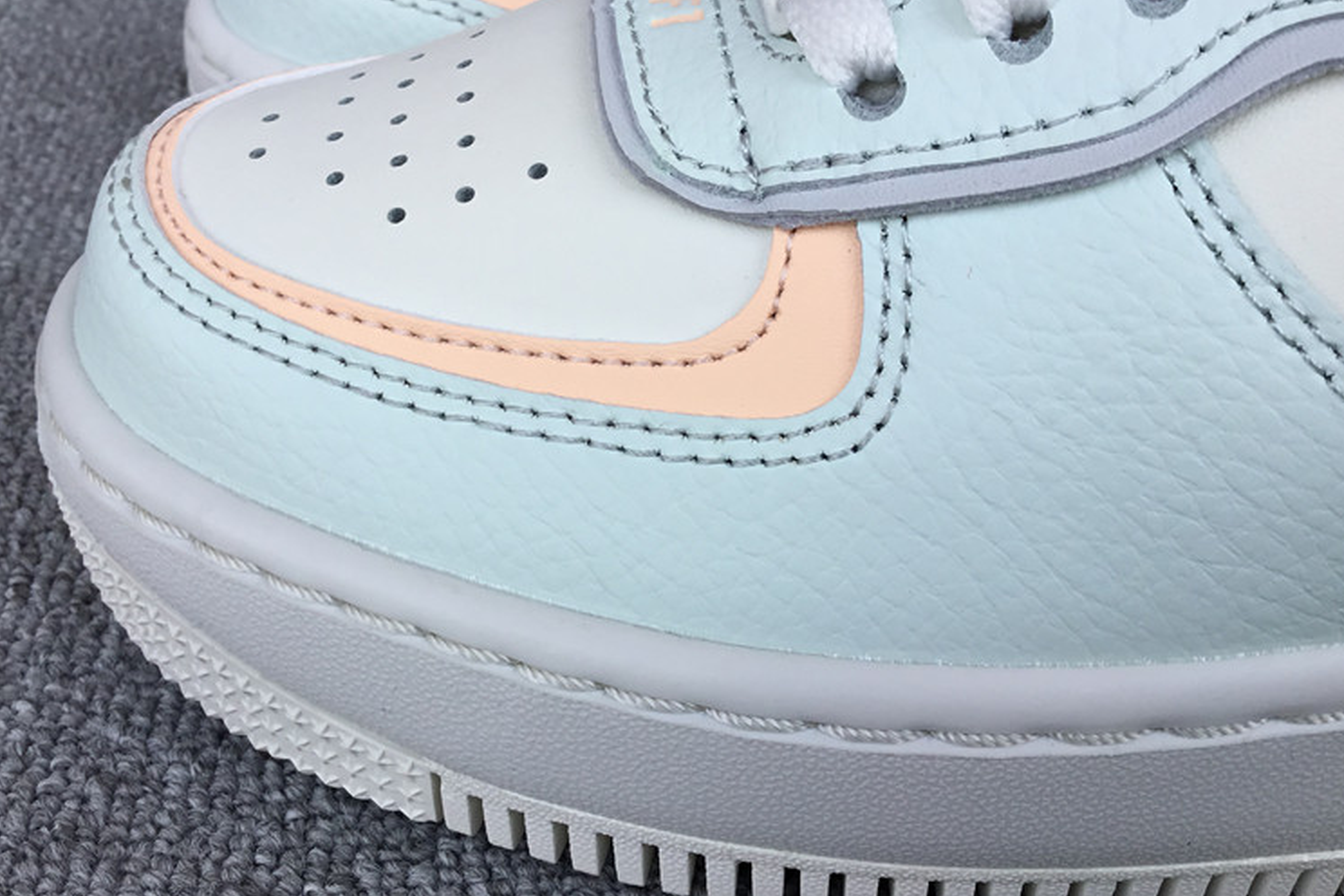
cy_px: 413
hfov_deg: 49.5
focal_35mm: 39
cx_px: 594
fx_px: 1456
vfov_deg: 34.2
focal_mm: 3.3
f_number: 2.4
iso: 25
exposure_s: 1/612
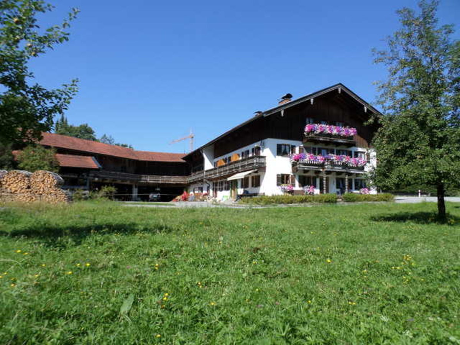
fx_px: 332
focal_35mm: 25
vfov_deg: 54.9
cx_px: 230
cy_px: 172
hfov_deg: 69.4
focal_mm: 4.5
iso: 80
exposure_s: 1/1500
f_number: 2.5
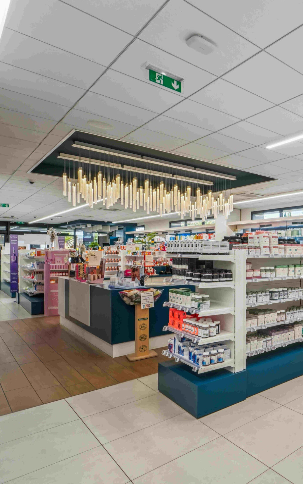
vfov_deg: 79.6
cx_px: 360
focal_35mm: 22
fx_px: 291
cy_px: 244
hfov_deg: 40.0
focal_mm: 14
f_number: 11
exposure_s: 1/20
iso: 200
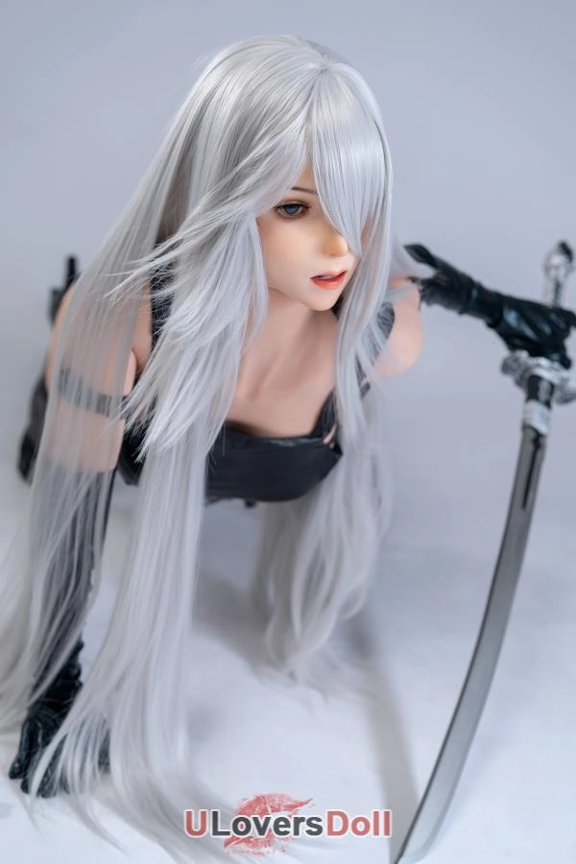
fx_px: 1320
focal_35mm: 55
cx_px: 288
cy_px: 432
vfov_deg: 36.2
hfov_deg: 24.6
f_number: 3.5
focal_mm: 55
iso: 125
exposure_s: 1/125
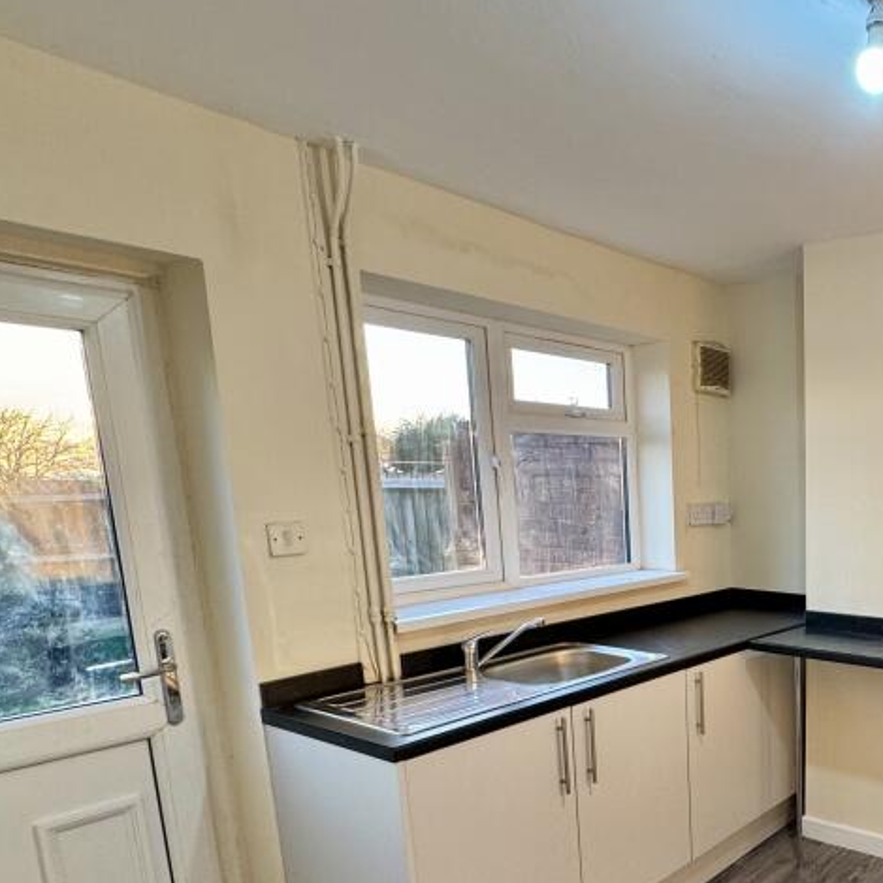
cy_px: 616
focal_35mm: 27
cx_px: 836
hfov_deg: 50.5
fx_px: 779
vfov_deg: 57.2
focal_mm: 2.22
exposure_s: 1/99
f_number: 2.2
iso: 125
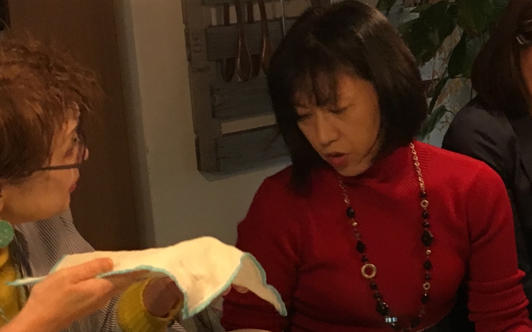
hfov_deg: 19.6
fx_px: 1479
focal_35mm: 102
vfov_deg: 12.8
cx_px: 563
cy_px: 127
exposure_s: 1/30
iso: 100
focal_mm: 4.15
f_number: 2.2
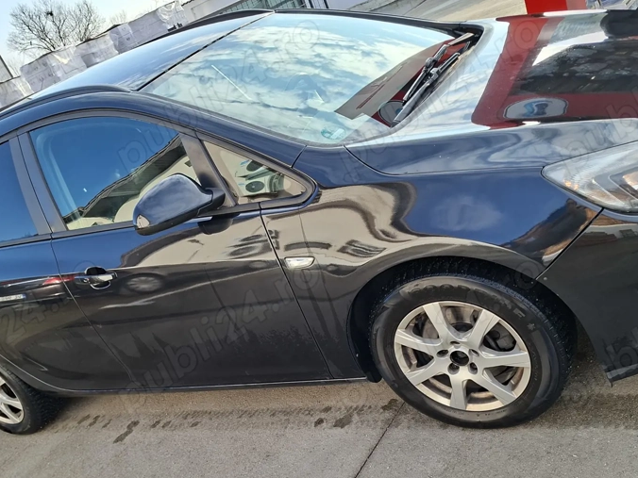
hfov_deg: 54.0
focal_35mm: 34
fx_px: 627
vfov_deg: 40.7
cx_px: 327
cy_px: 353
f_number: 1.8
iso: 50
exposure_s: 1/478
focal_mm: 5.54
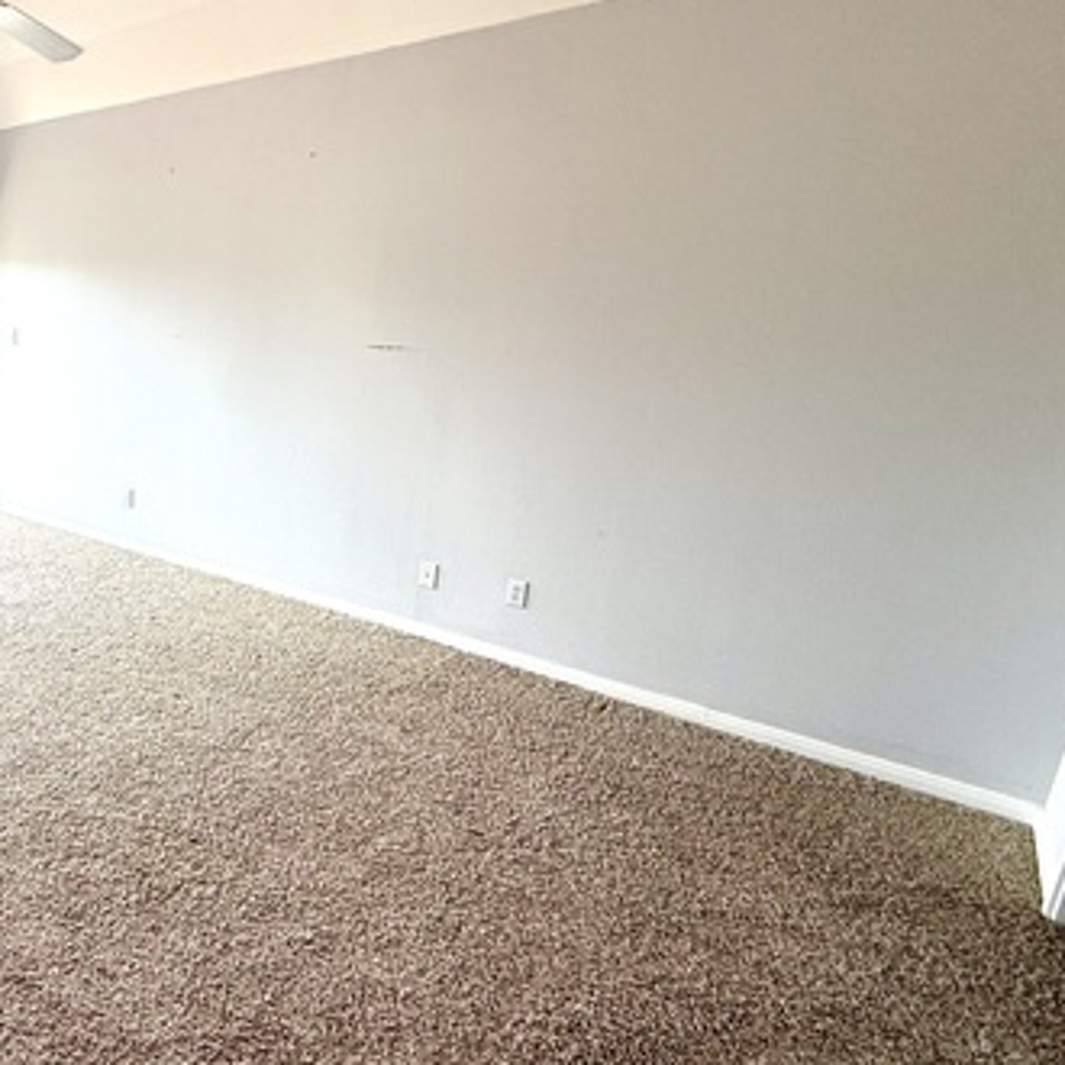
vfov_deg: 65.0
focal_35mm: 24
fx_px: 835
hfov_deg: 56.1
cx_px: 103
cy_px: 526
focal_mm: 2.22
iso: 50
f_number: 2.2
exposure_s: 1/158
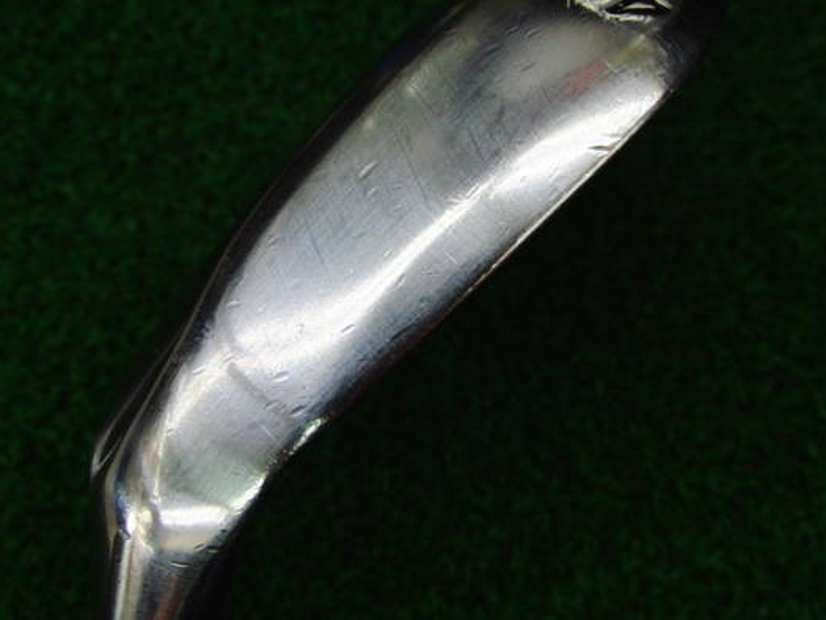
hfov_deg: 42.0
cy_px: 251
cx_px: 444
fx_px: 1074
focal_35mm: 45
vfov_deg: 32.1
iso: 160
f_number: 3.6
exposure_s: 1/80
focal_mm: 6.42
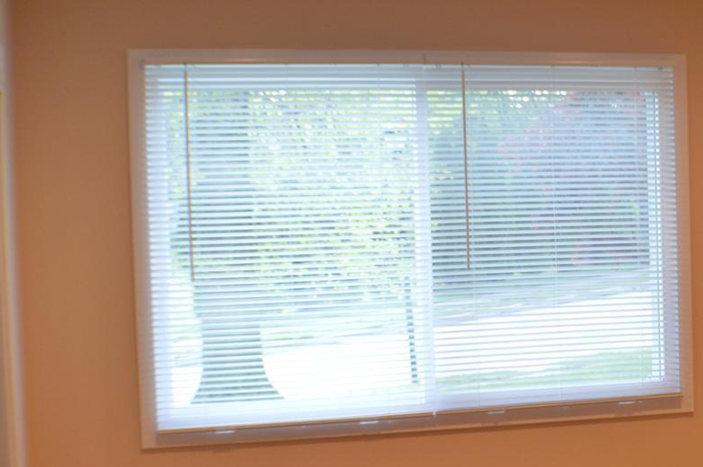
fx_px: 1677
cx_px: 624
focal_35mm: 86
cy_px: 280
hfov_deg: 23.1
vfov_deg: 15.8
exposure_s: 1/60
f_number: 4
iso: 450
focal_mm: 22
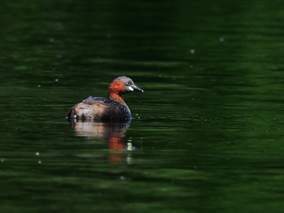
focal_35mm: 800
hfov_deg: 2.5
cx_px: 142
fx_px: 6563
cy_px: 106
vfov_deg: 1.9
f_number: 6.3
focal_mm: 400
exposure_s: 1/1600
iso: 800
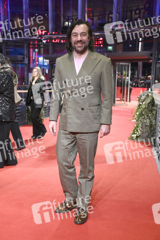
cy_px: 120
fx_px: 367
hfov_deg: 24.6
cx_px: 80
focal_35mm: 55
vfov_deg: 36.3
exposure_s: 1/250
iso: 5000
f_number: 5
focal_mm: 55
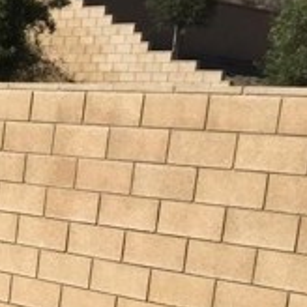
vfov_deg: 17.1
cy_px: 294
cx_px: -243
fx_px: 1003
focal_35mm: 100
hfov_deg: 15.1
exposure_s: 1/3049
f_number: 2.2
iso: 32
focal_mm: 4.15
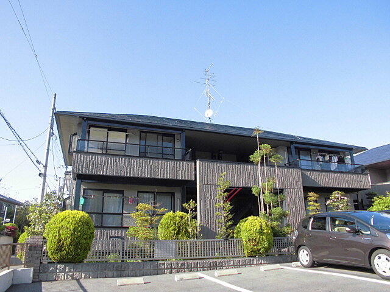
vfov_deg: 53.1
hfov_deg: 67.3
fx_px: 293
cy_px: 146
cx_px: 195
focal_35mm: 26
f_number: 3.5
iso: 100
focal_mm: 4.6
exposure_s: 1/250
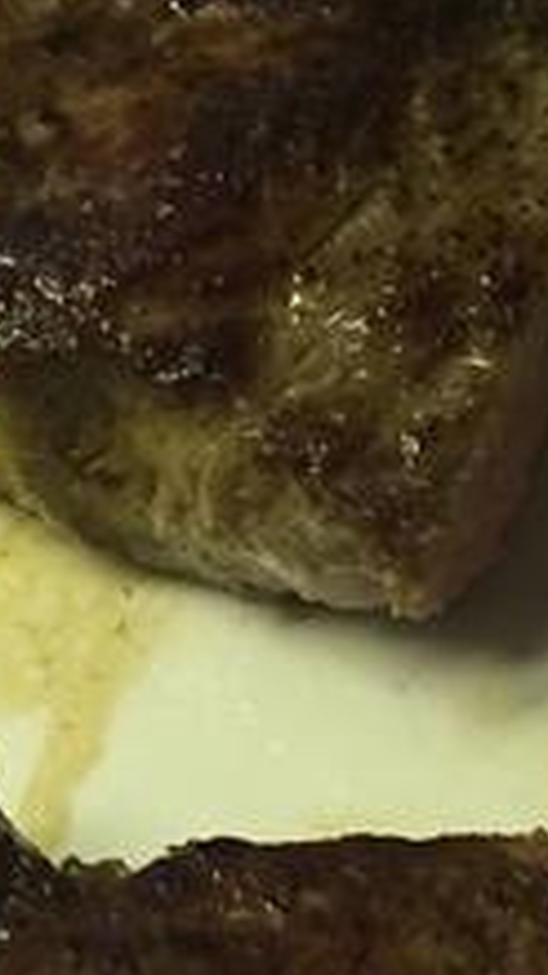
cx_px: 659
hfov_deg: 9.2
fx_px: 3362
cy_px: 812
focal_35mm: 130
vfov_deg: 16.4
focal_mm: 4.15
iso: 125
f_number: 2.2
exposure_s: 1/30
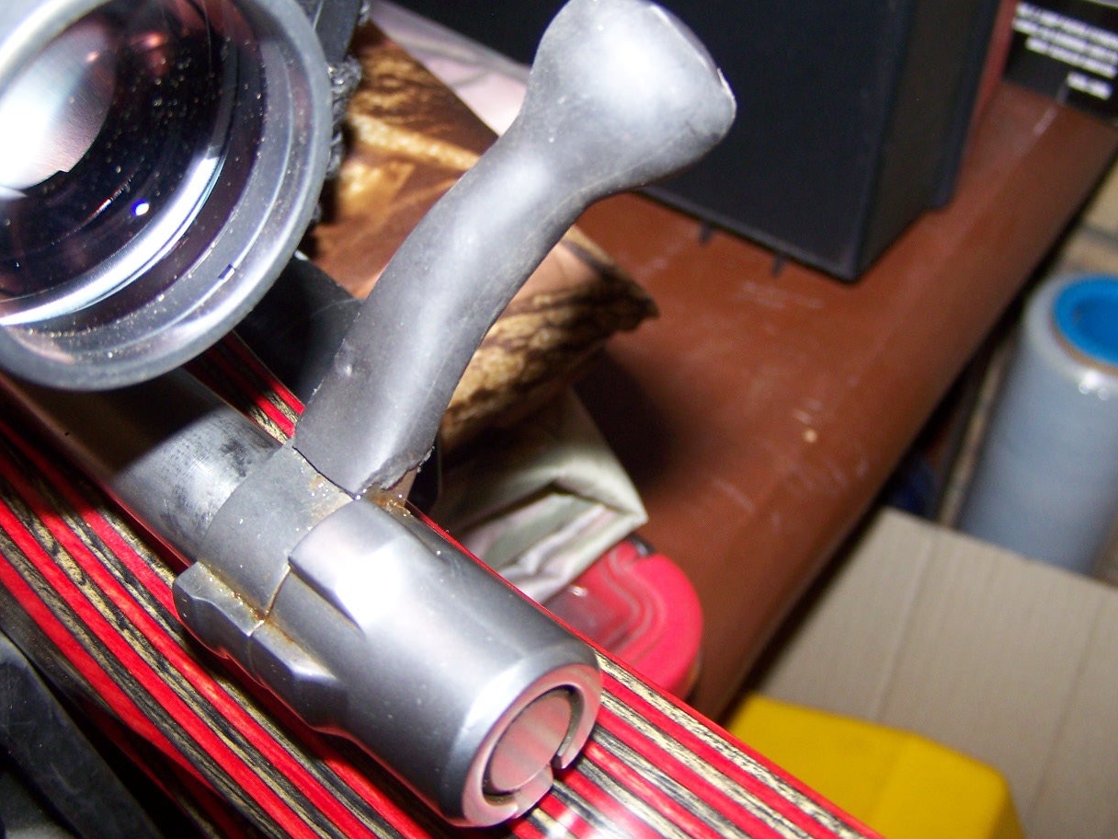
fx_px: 1615
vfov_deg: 29.1
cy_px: 358
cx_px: 529
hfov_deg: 38.2
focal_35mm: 50
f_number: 2.8
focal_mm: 6.3
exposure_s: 1/60
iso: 80
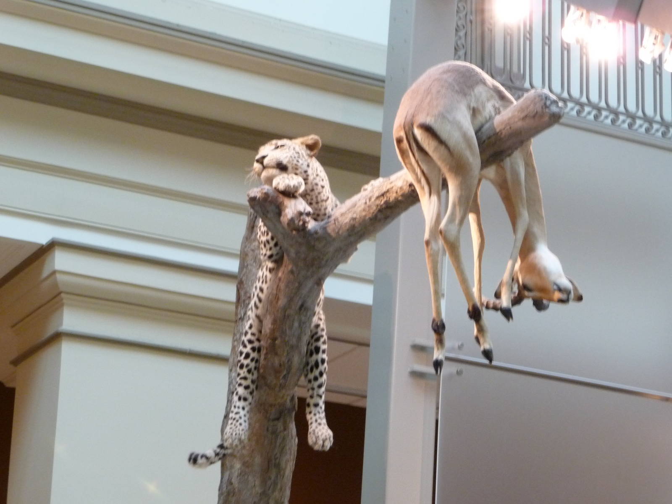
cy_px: 252
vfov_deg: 13.2
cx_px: 336
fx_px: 2174
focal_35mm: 112
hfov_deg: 17.6
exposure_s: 1/8
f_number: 4.7
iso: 400
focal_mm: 19.1
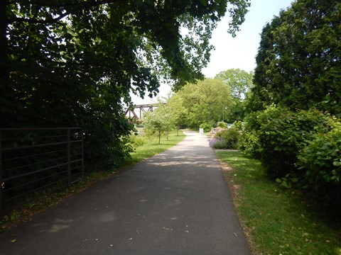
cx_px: 170
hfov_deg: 71.6
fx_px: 236
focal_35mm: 24
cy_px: 128
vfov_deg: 56.8
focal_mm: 4.3
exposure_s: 1/800
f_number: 2.8
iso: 125
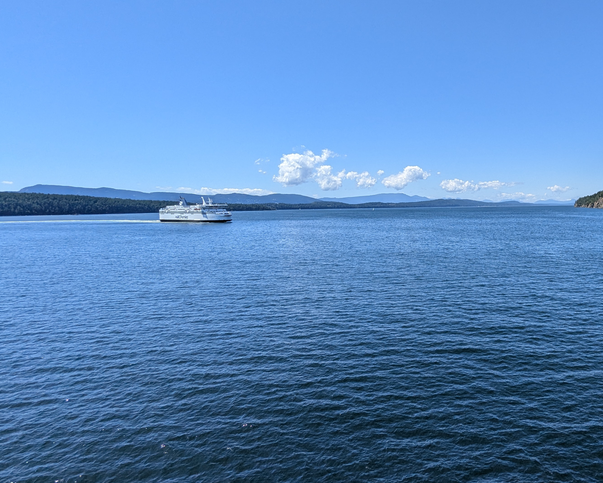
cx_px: 461
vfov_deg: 58.6
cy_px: 214
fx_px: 428
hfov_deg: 65.4
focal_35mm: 24
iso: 52
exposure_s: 1/1475
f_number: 2.2
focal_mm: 2.35
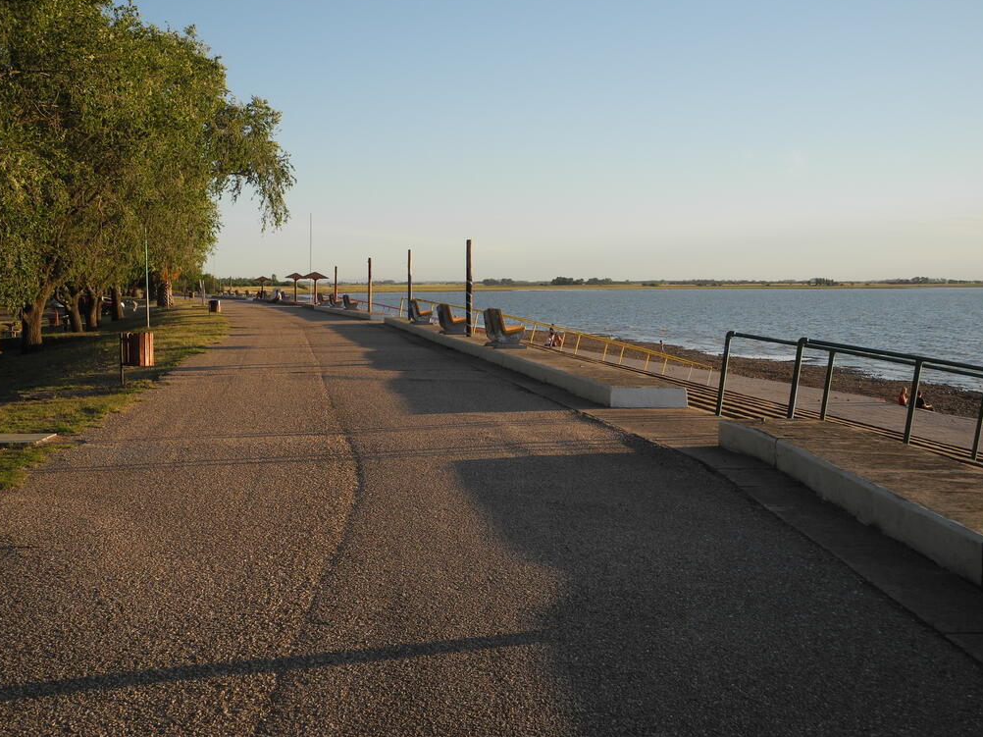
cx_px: 494
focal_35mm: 46
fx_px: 1306
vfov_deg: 31.5
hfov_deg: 41.2
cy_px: 362
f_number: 3.2
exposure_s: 1/800
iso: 100
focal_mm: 9.7
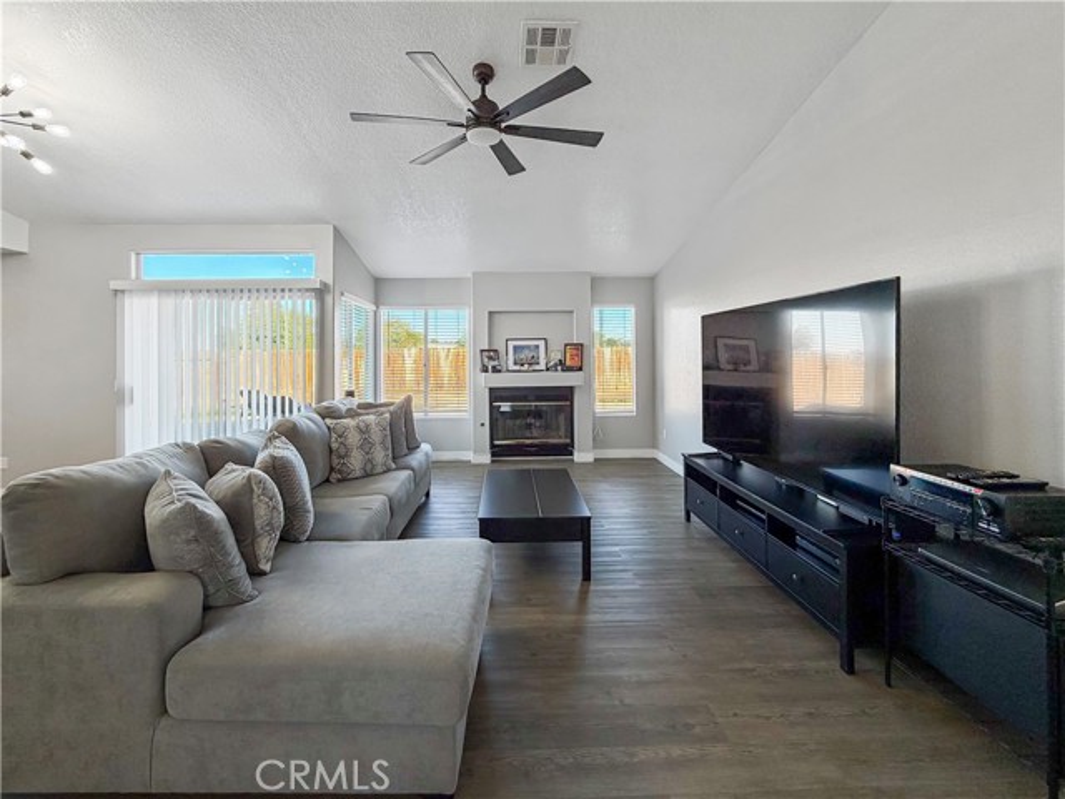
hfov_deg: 102.1
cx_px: 532
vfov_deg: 85.7
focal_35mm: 14
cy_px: 400
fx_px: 431
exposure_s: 1/120
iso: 40
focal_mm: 2.22
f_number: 2.2
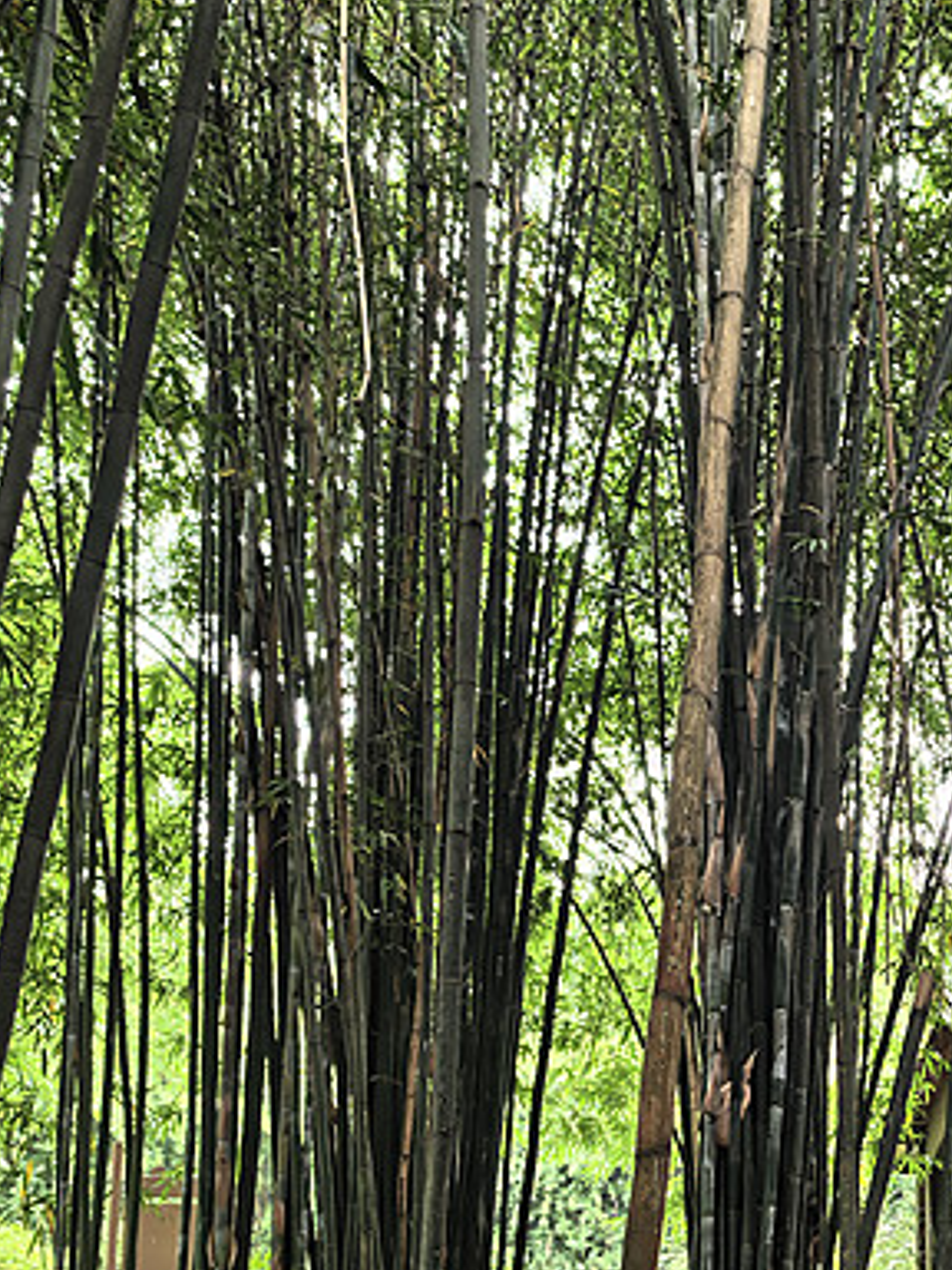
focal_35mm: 50
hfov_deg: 27.3
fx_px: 1833
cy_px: 1032
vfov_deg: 36.8
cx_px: 978
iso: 50
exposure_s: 1/280
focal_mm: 8.5
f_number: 1.6
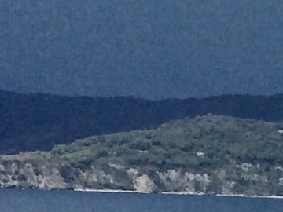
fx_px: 1741
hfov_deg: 8.0
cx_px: 832
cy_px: 495
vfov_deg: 6.6
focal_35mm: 213
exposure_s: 1/1144
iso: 32
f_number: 2.4
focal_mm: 3.3
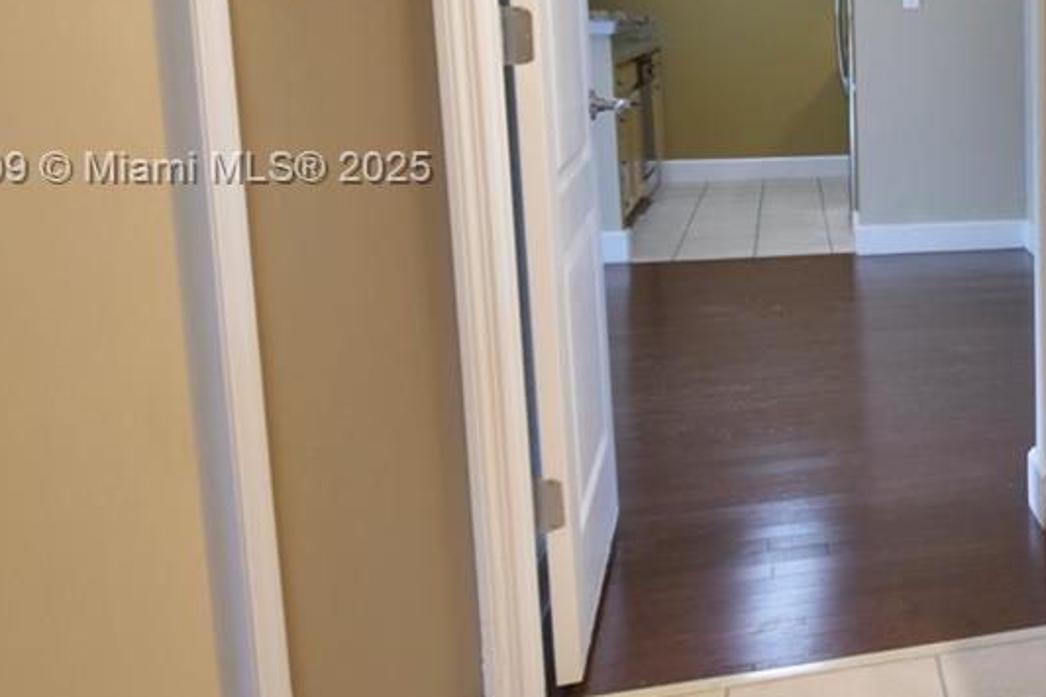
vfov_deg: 29.4
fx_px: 1307
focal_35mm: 45
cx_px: 1374
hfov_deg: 32.3
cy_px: 171
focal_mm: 10
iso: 280
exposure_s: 1/15
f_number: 4
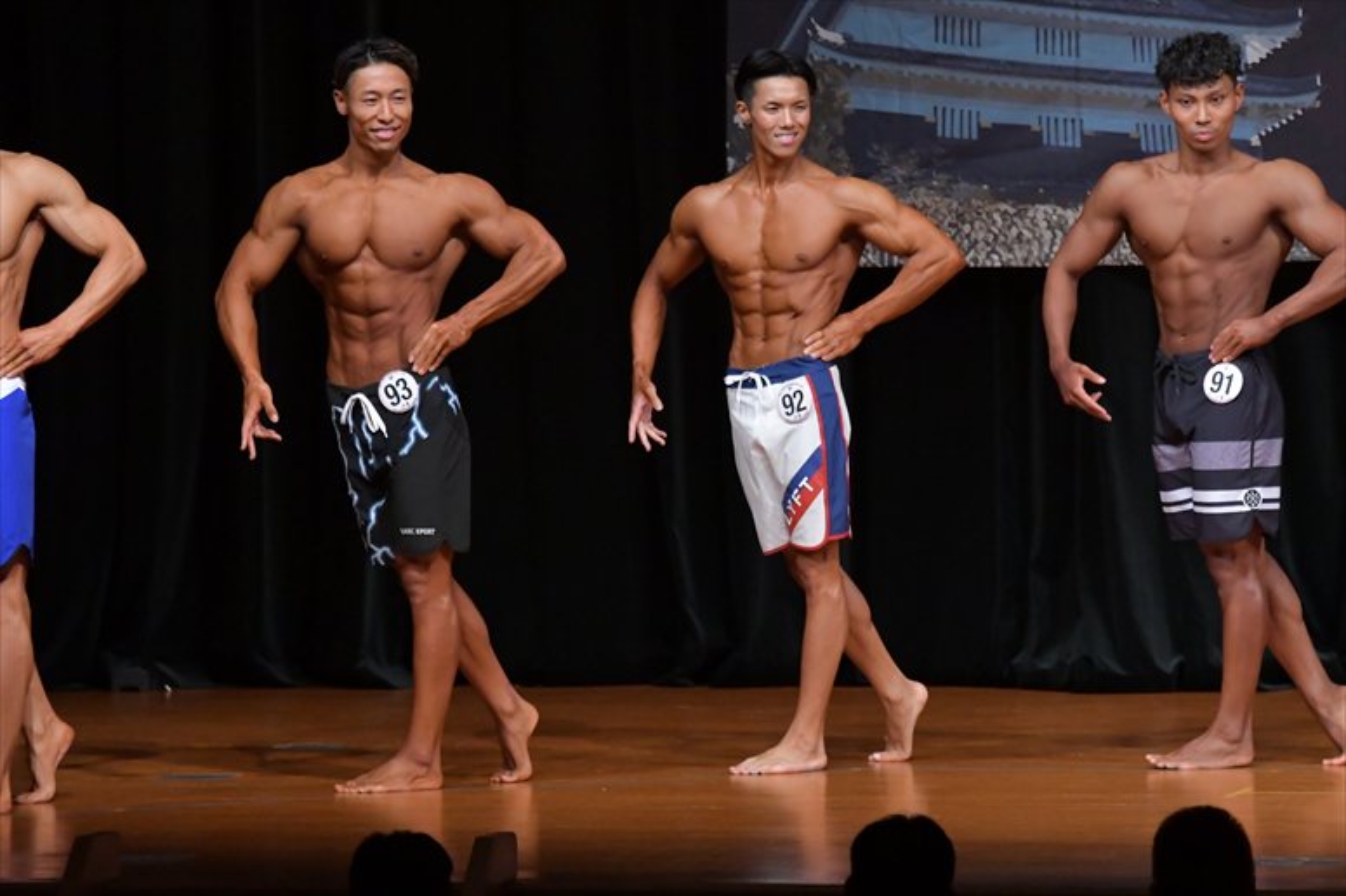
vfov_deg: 5.1
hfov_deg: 7.6
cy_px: 448
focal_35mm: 270
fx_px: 10090
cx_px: 673
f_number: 5.6
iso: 5000
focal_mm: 180
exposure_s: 1/400
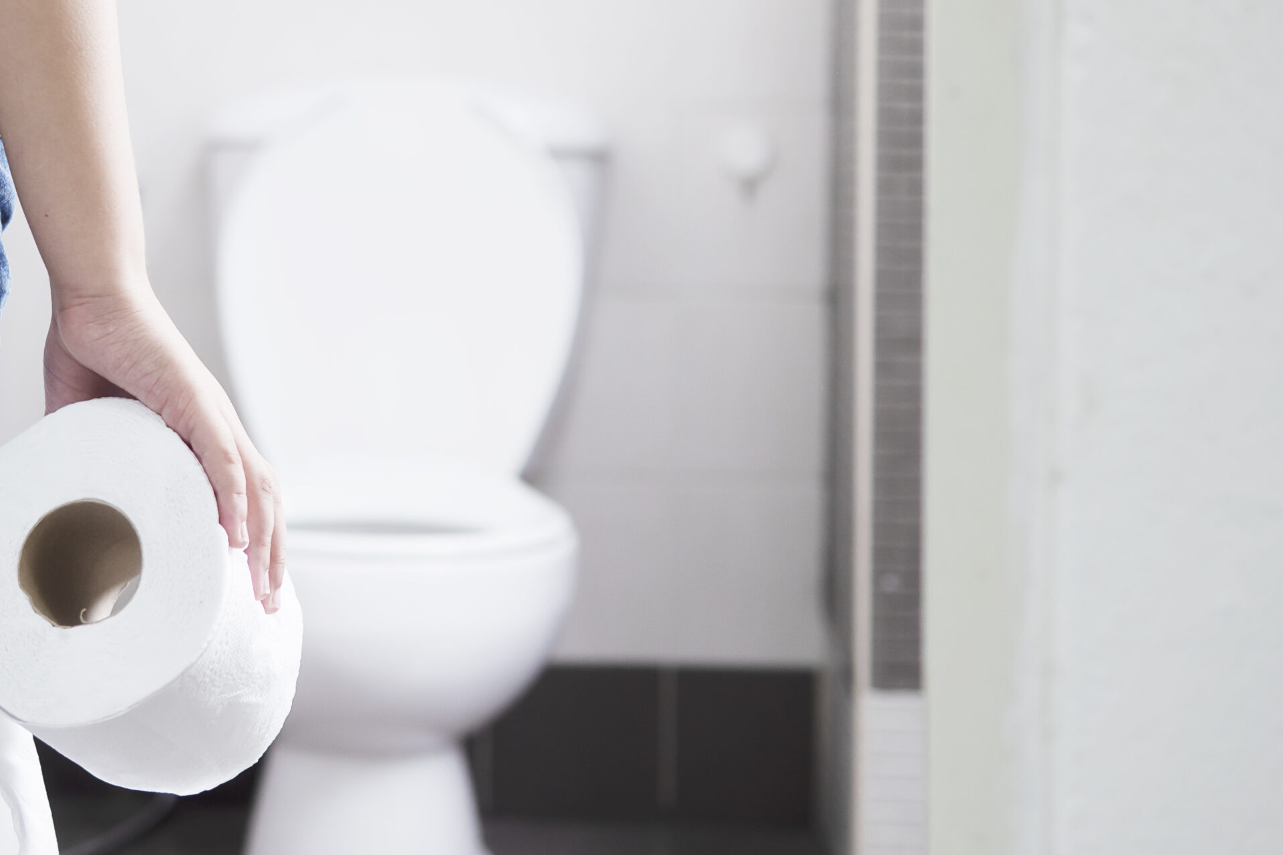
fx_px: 2423
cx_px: 460
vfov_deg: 20.0
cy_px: 304
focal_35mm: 68
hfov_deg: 29.5
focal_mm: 25
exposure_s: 1/60
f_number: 2
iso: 200
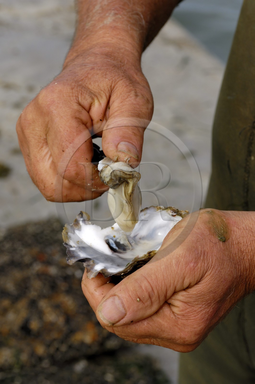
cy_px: 192
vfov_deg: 20.9
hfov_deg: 14.0
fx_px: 1039
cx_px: 128
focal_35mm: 98
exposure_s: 1/200
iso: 100
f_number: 8.5
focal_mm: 65
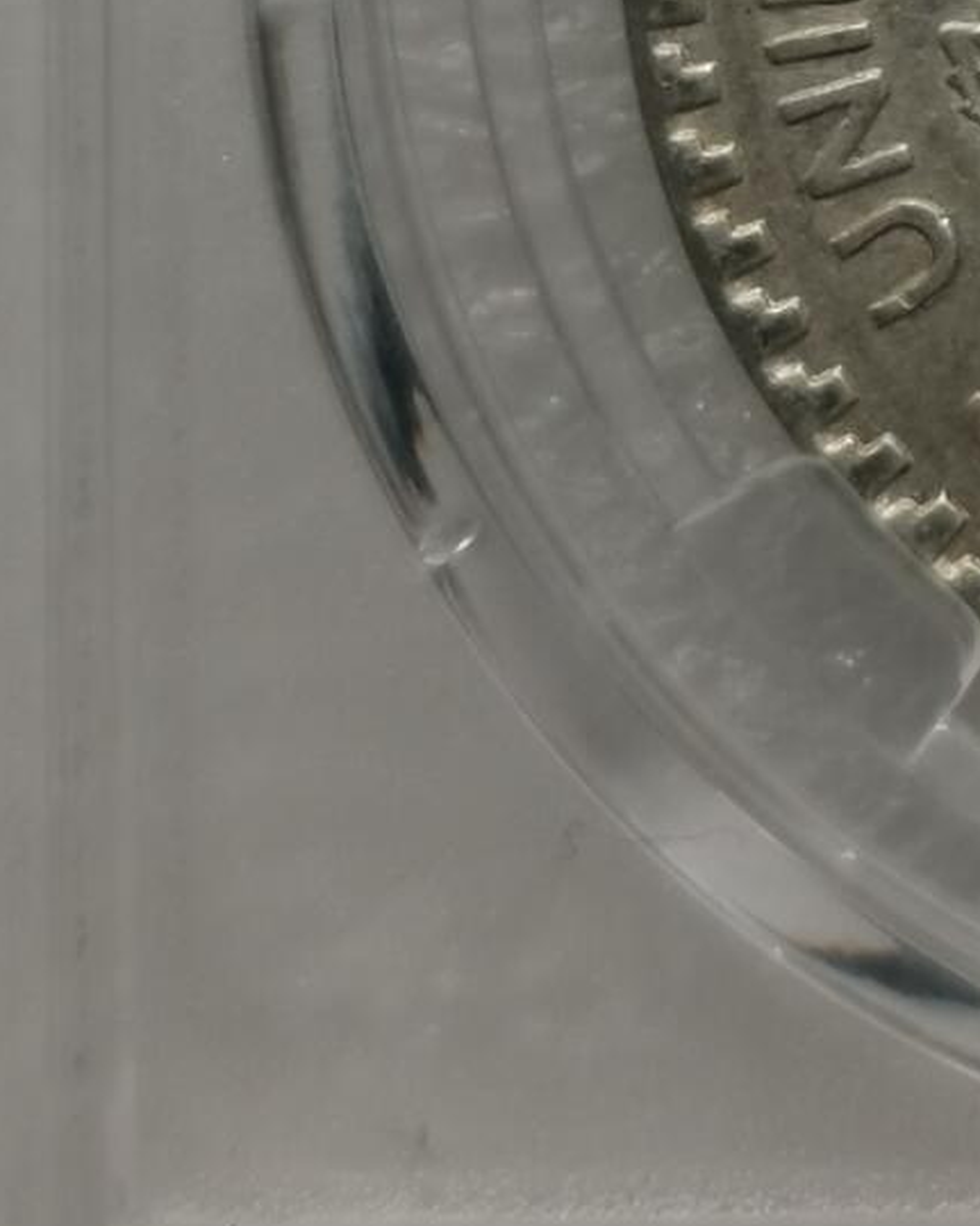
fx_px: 6383
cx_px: 1521
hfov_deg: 8.6
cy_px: -696
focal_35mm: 176
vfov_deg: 10.5
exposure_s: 1/135
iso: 50
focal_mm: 5.56
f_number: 1.6
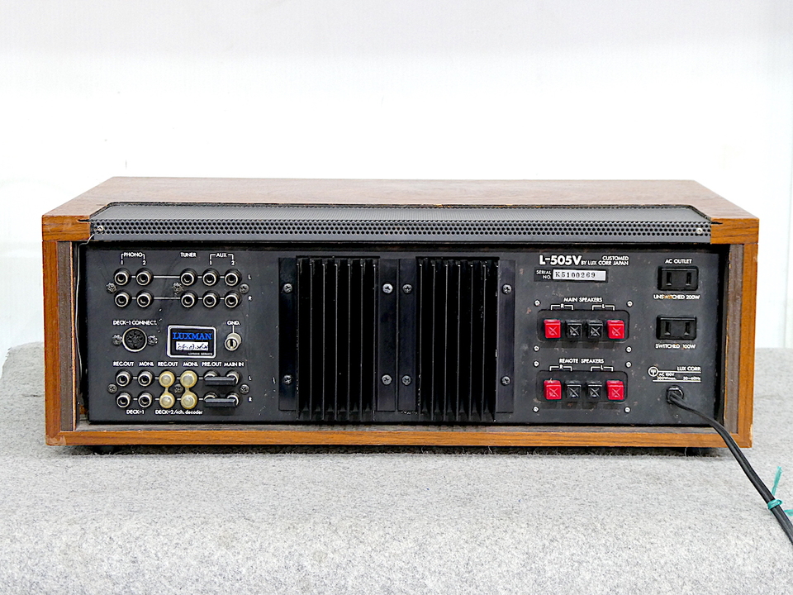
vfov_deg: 19.9
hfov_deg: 26.3
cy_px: 298
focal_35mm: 74
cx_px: 396
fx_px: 1695
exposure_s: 1/8
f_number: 4.6
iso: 200
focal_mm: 13.2
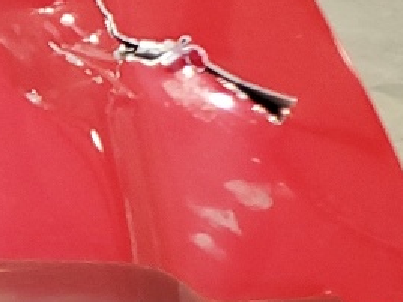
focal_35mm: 155
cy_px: 284
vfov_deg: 9.5
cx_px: -753
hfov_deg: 10.0
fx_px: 1805
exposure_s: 1/120
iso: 61
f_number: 1.5
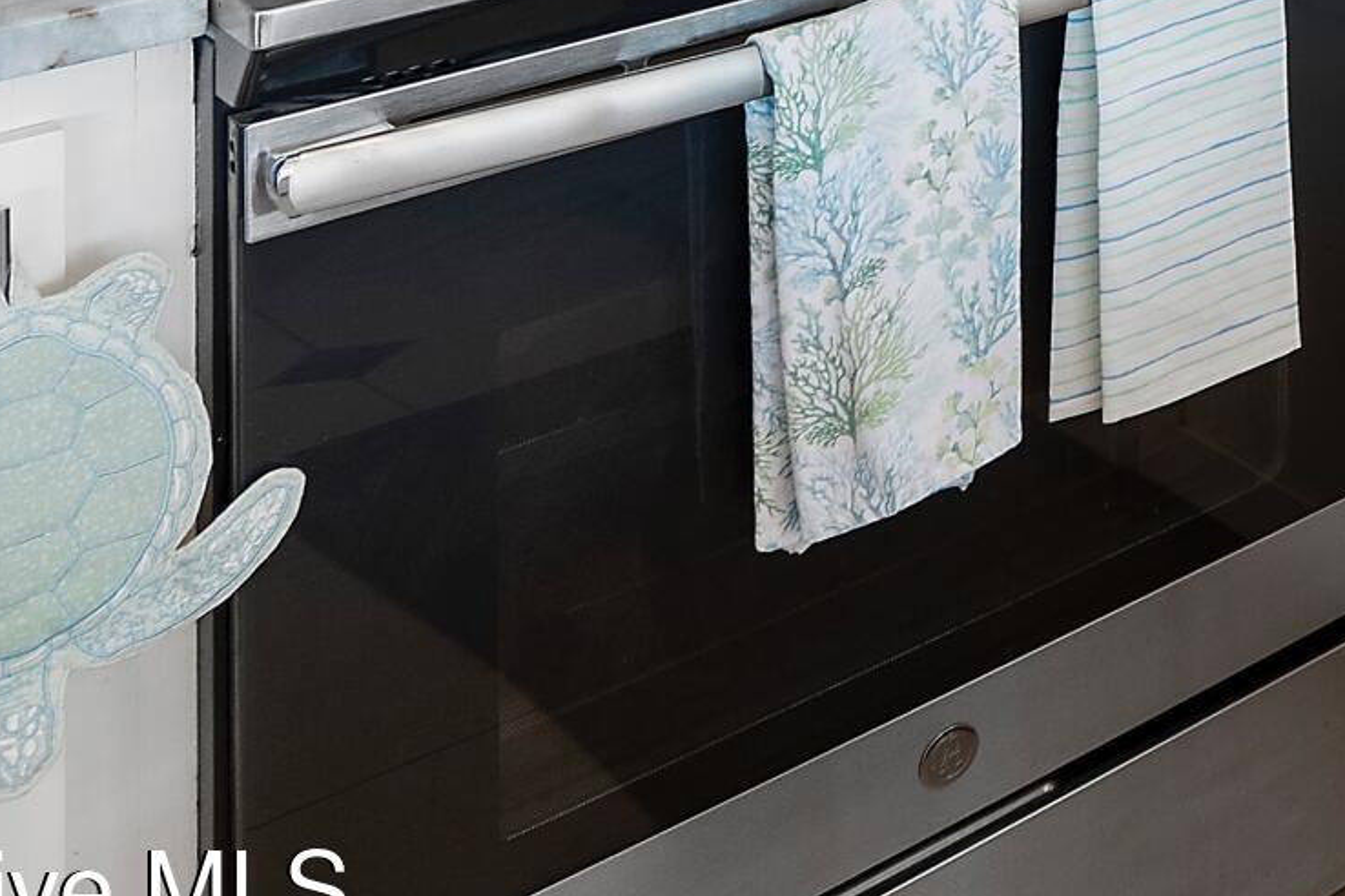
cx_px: 2305
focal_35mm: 61
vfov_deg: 17.5
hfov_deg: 22.5
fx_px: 2279
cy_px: -765
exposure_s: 1/8
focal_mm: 10
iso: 100
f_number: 4.5
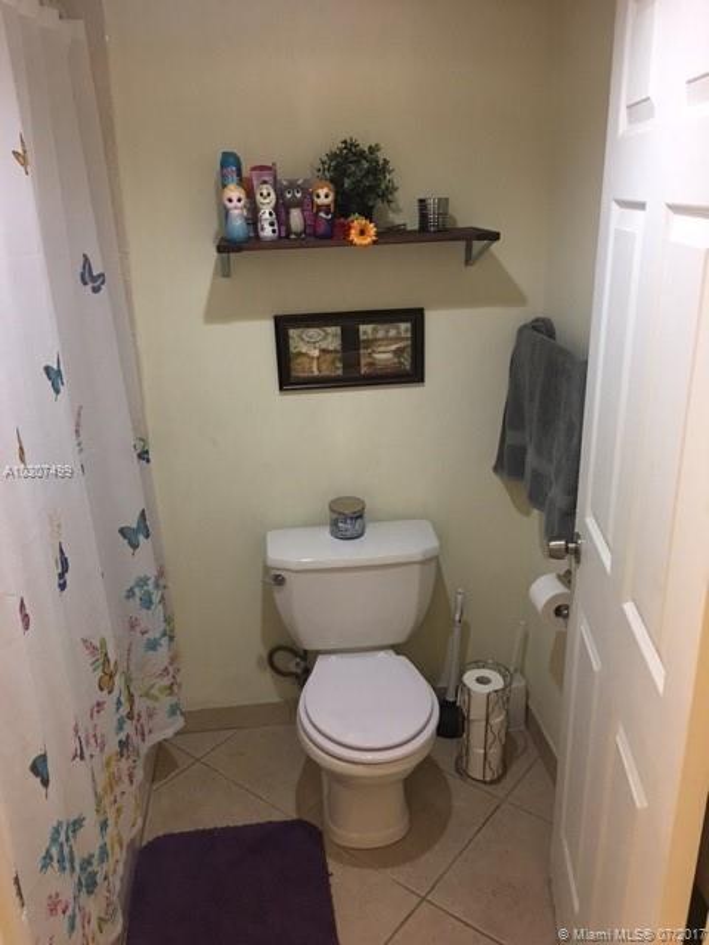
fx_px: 792
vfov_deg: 61.7
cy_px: 472
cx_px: 354
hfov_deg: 48.2
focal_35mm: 29
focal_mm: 4.15
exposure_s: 1/15
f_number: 2.2
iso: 100
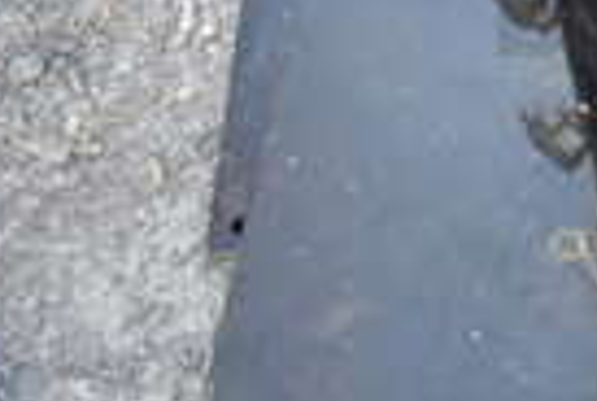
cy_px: -174
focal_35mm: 120
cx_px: 985
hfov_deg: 15.3
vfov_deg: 11.1
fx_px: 1994
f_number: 3.5
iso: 800
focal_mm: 18
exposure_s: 1/200
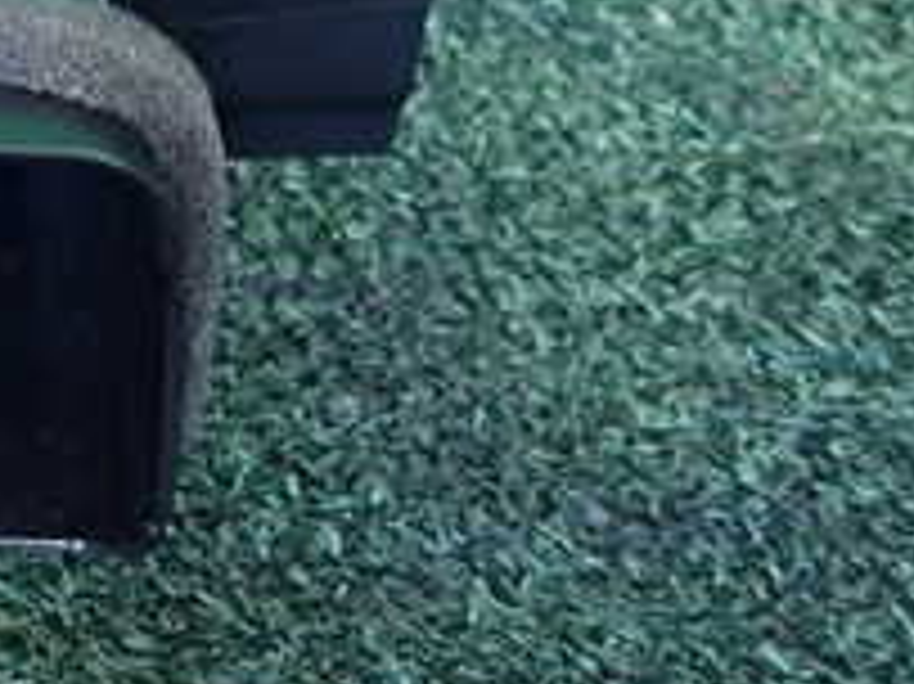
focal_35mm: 74
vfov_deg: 18.9
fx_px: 1953
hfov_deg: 22.7
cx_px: -351
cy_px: -117
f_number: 2
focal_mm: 4.5
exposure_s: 1/30
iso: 500
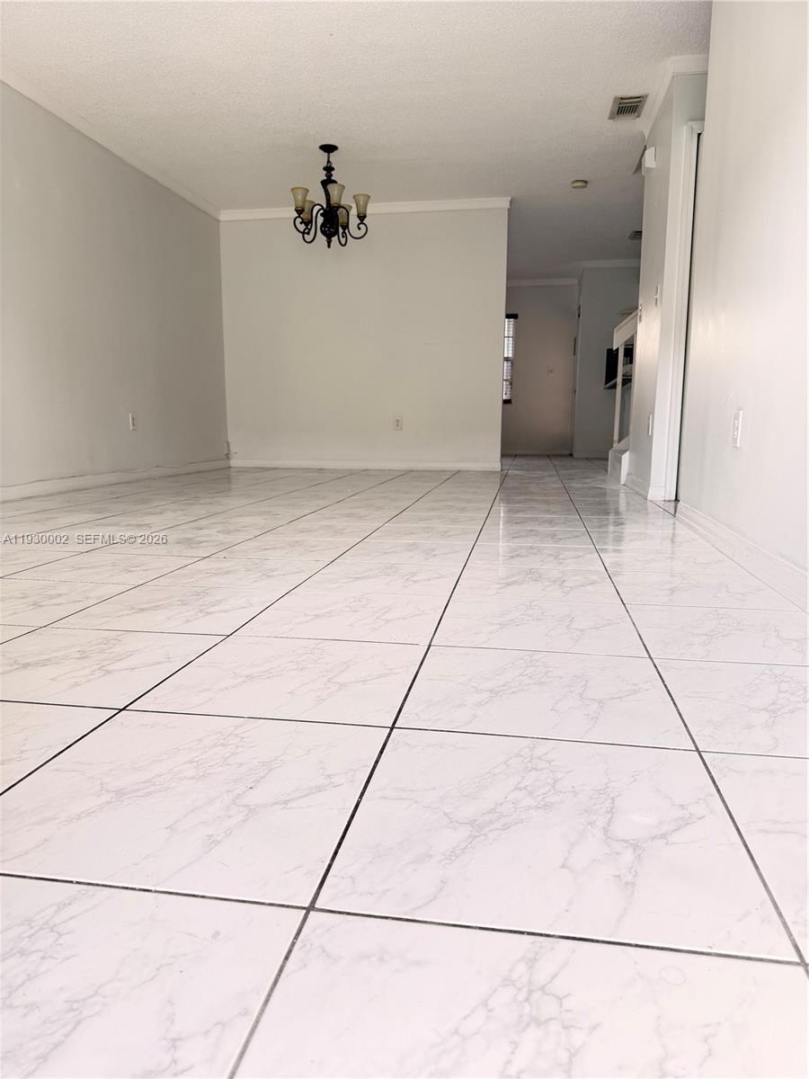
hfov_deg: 56.8
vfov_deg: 71.6
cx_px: 404
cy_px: 540
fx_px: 748
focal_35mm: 24
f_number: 1.78
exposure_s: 1/129
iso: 100
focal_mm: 6.76
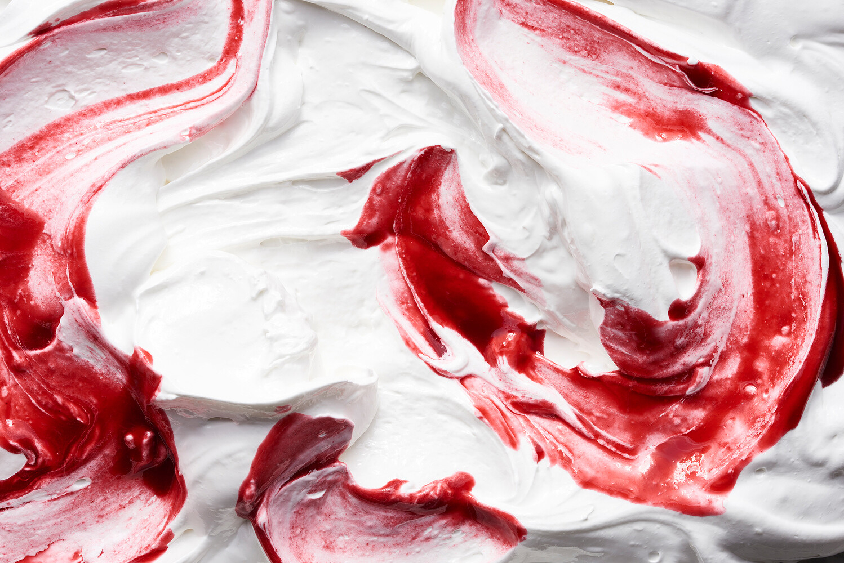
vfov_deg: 10.2
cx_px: 422
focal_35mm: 135
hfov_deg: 15.2
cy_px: 282
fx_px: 3166
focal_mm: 135
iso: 100
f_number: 11
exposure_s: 1/200
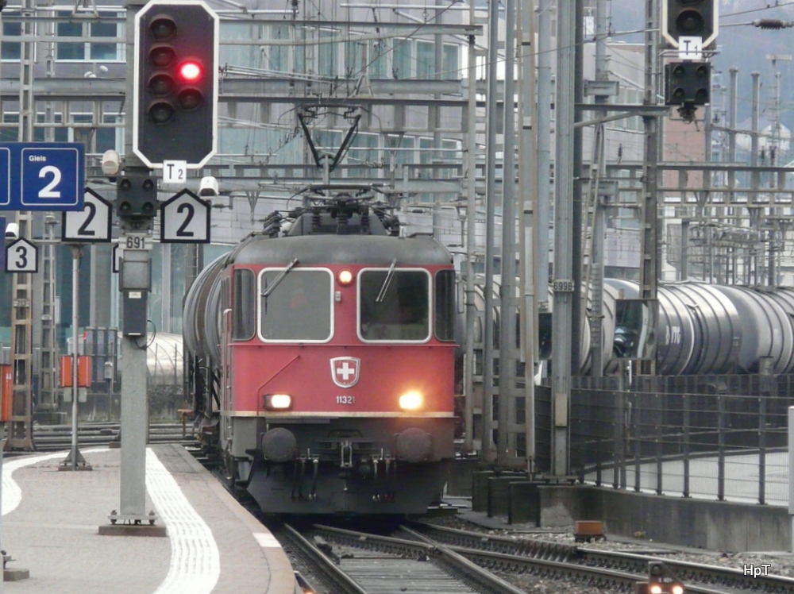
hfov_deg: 7.5
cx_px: 397
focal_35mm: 266
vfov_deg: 5.6
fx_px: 6095
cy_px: 297
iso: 400
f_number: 3.6
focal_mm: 43.7
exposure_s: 1/160
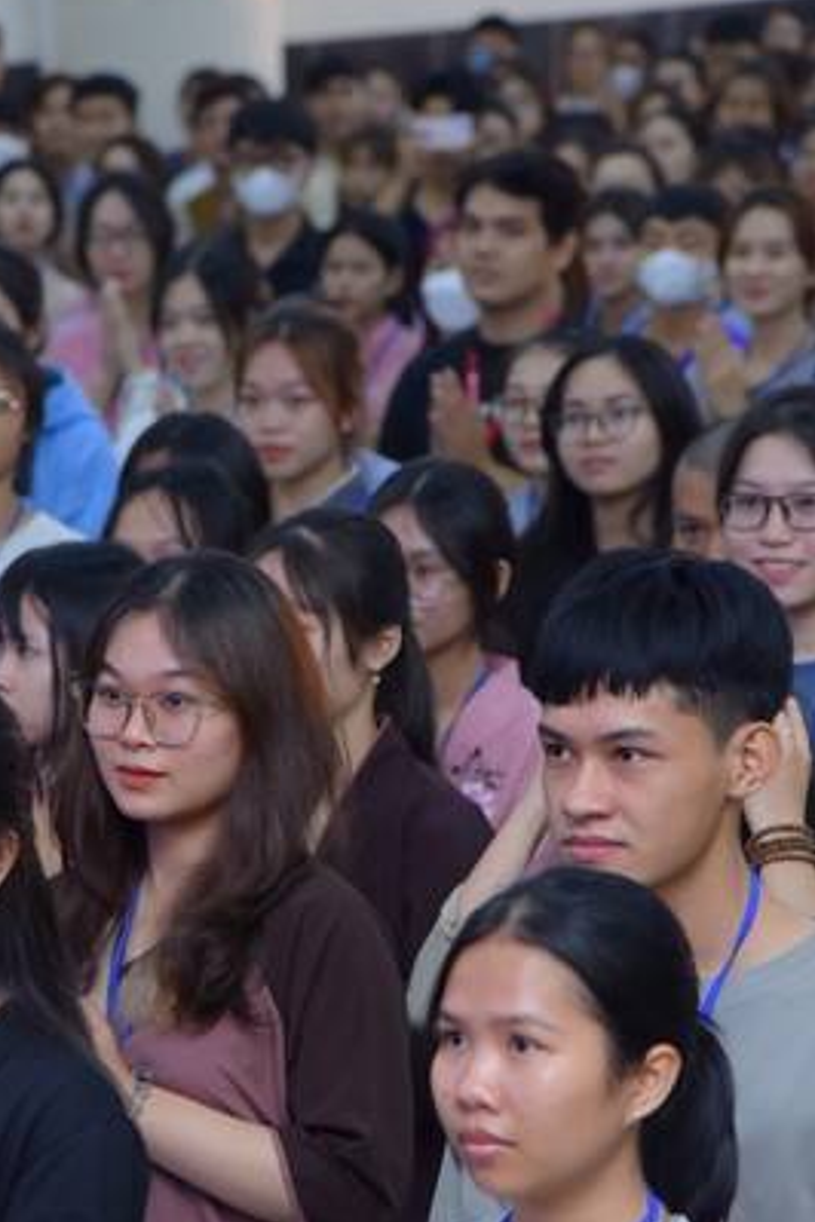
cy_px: 805
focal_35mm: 171
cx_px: 158
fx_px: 5806
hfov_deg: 8.0
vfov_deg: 12.0
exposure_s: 1/125
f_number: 5.6
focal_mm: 105
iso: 1250
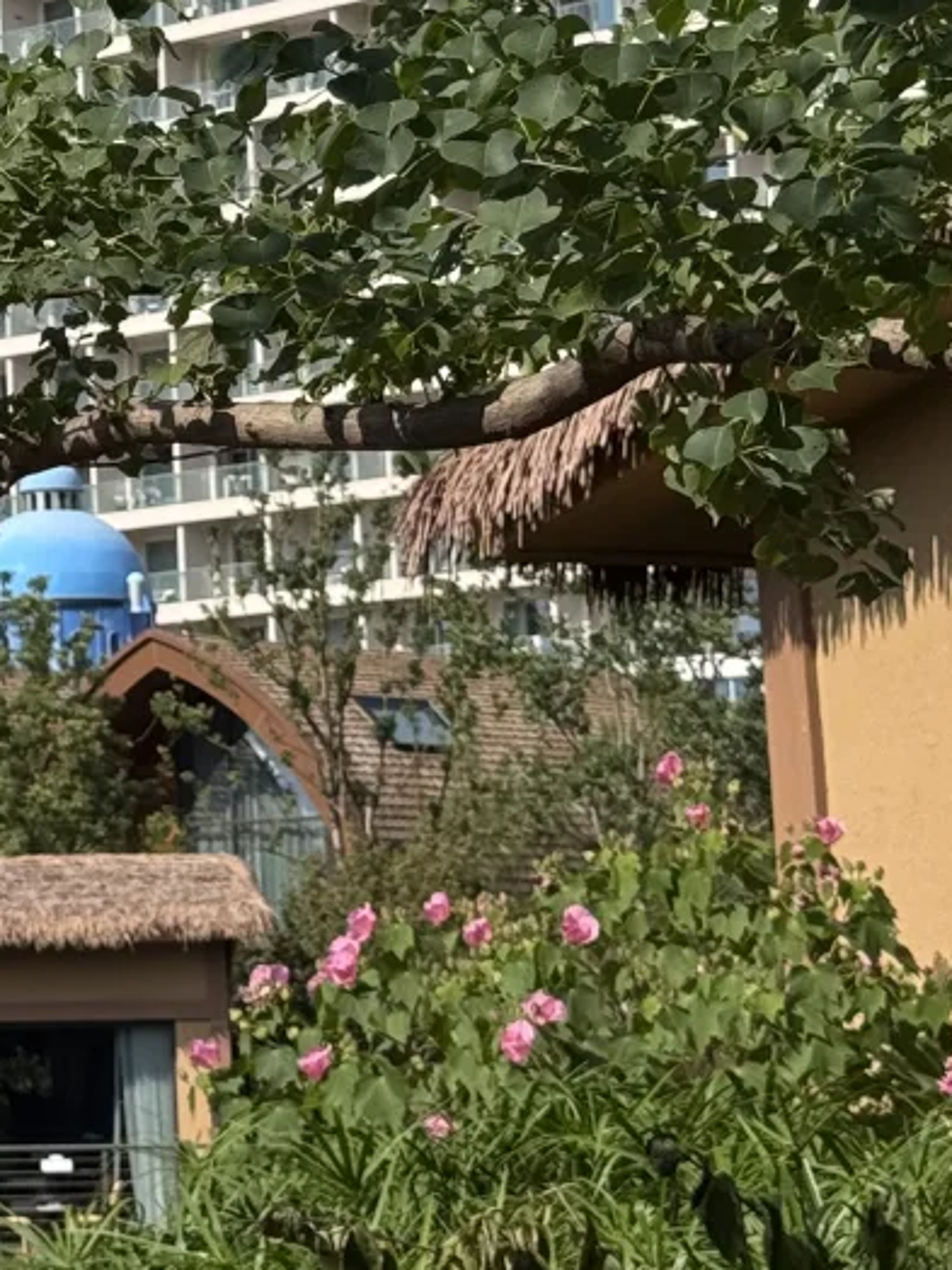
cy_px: 19
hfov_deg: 11.0
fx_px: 4840
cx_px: -235
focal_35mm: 132
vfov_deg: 14.7
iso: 64
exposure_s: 1/5376
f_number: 1.78
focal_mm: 6.76
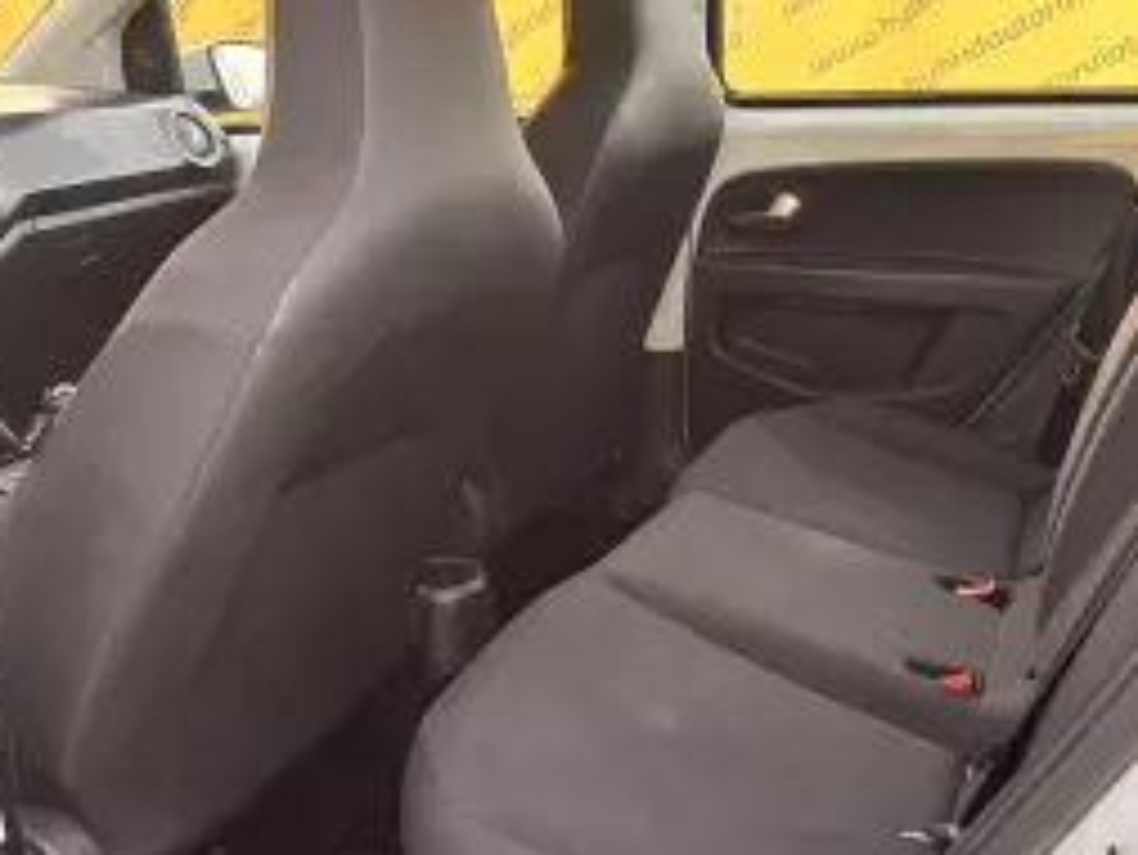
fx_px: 1217
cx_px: 711
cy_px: 459
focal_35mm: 37
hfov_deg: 49.6
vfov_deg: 38.7
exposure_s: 1/71
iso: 125
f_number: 1.6
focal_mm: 5.96
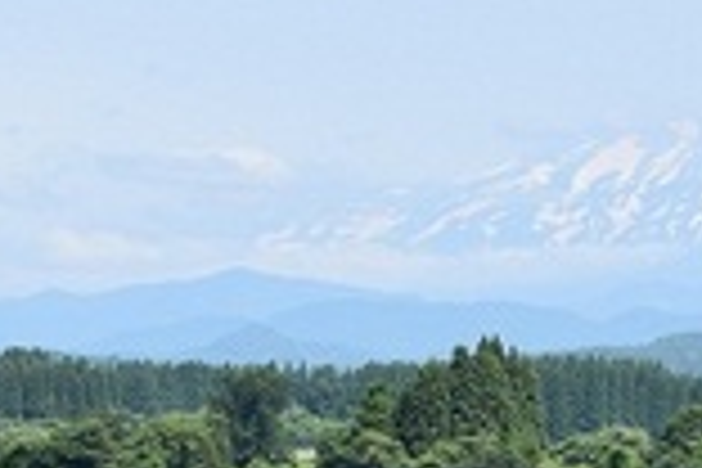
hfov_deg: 7.6
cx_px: 783
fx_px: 5245
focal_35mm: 269
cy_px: 436
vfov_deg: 5.1
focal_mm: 62
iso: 200
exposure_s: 1/320
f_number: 9
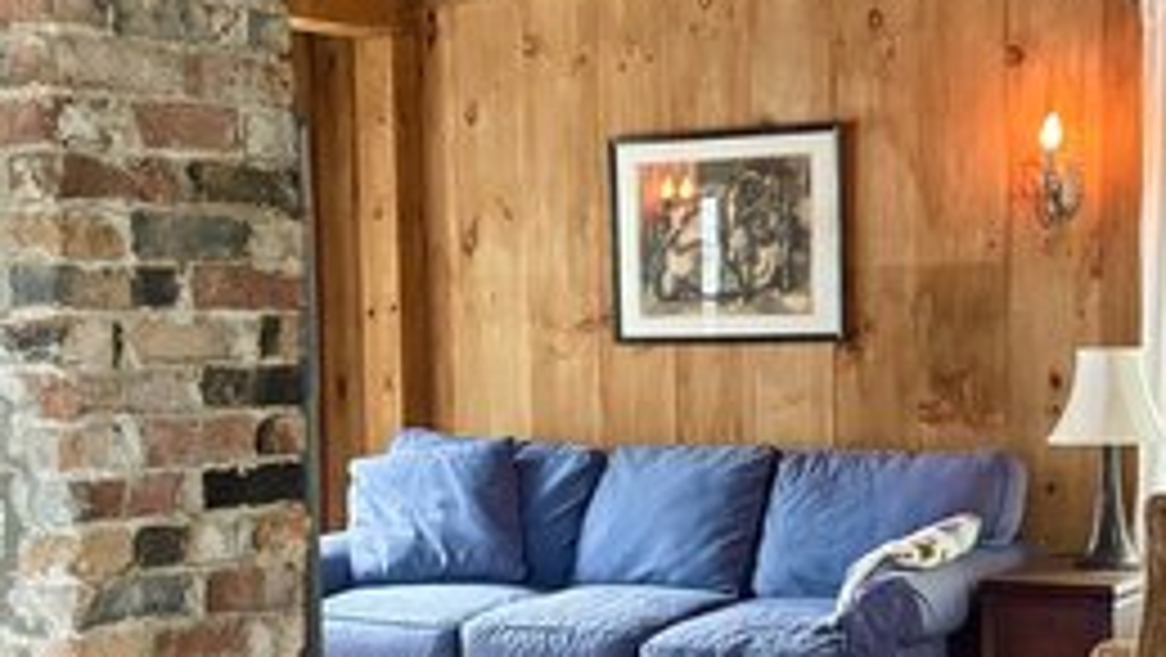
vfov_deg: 17.2
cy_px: 472
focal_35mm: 70
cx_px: 689
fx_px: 2165
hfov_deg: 30.1
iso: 500
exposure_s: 1/40
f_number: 1.6
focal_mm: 5.96
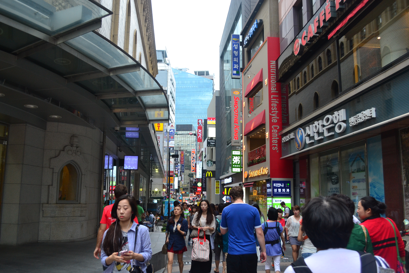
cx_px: 204
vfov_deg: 43.6
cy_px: 136
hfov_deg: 61.9
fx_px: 341
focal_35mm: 30
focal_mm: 20
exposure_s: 1/100
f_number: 5
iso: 400
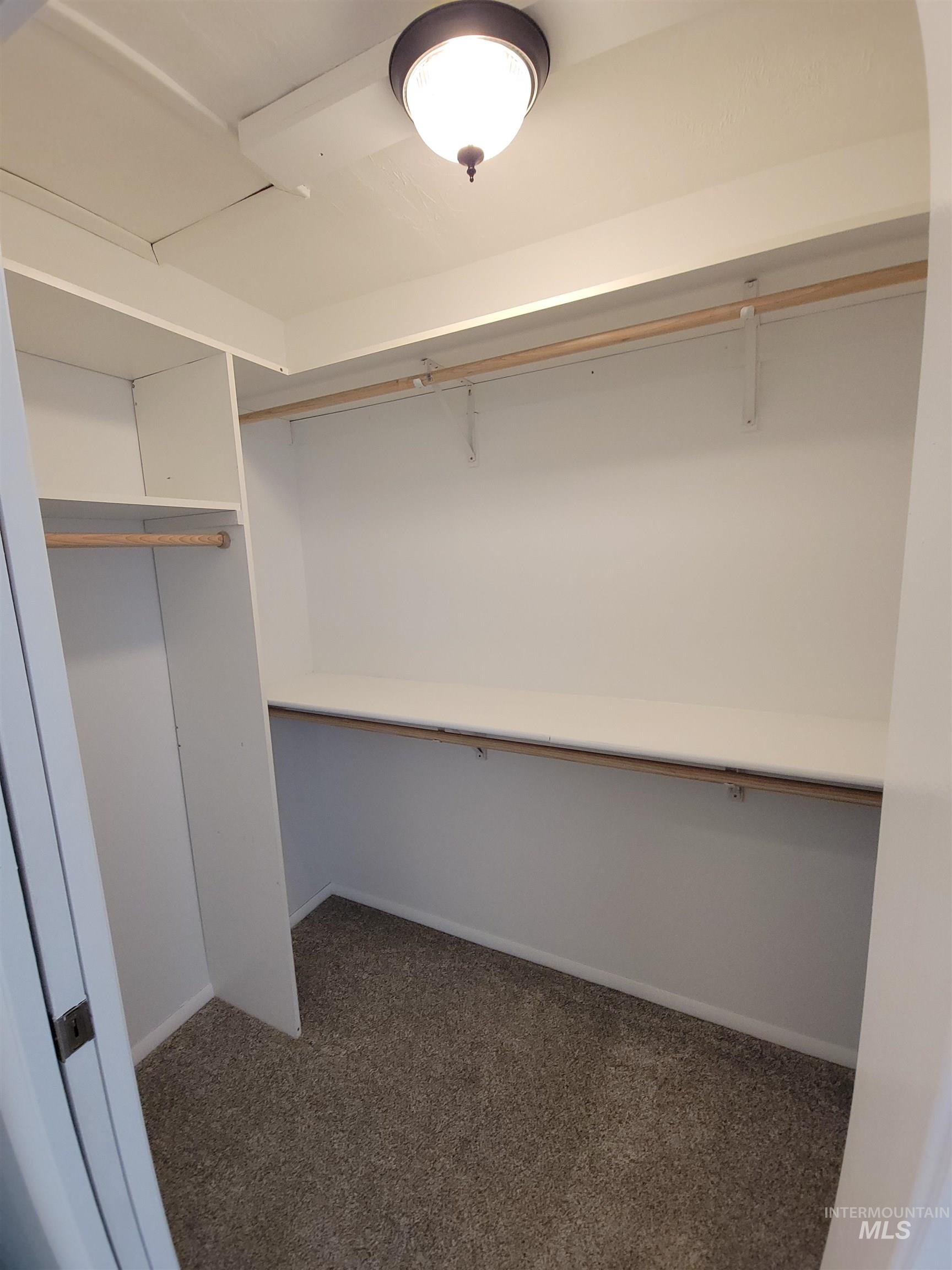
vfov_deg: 106.2
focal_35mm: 13
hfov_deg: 89.9
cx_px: 476
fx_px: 477
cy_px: 635
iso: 160
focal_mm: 2.2
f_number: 2.2
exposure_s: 1/60
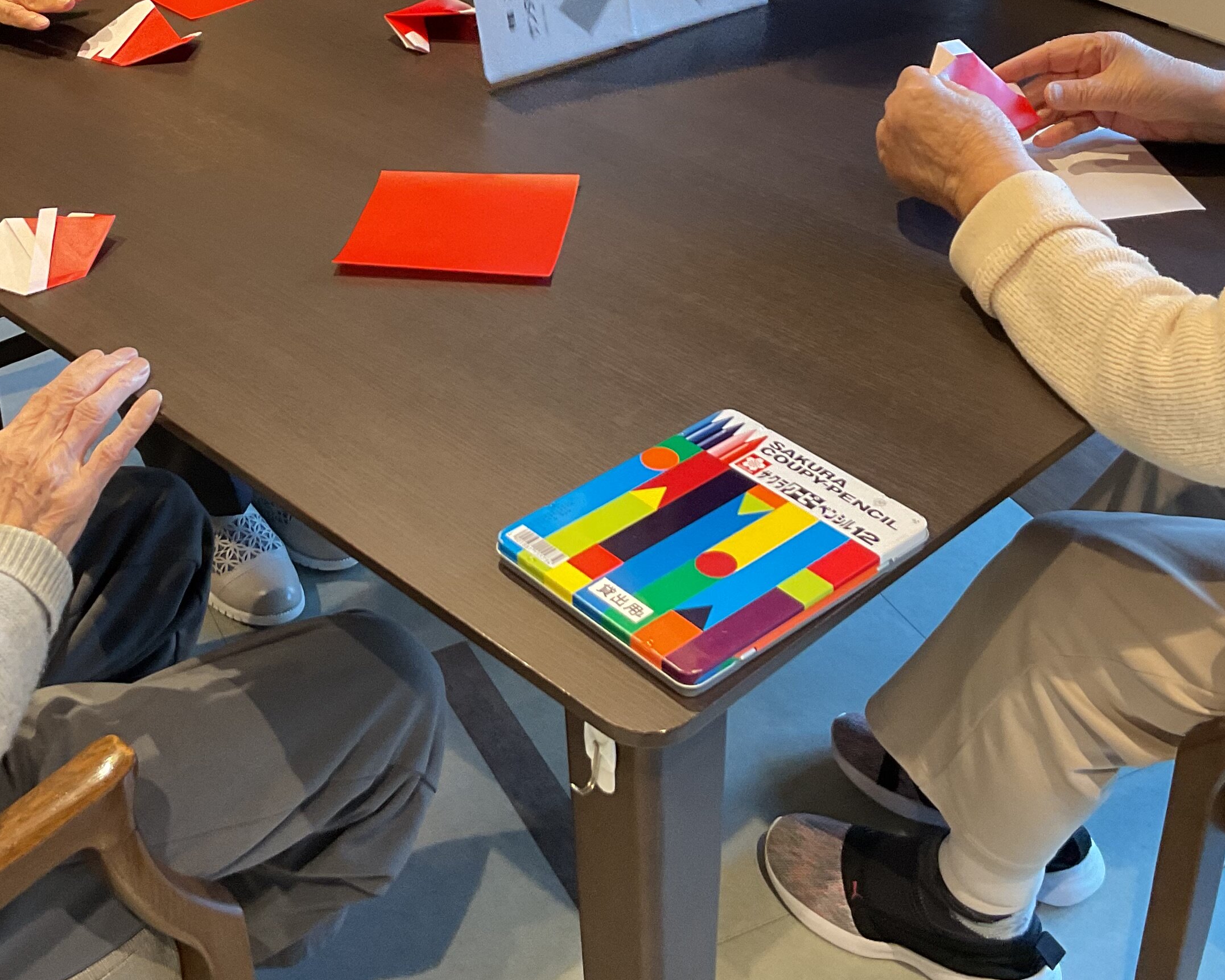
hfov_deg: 35.3
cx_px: 501
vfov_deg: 28.0
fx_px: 1922
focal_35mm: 53
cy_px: 177
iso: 100
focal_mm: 3
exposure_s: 1/60
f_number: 1.8
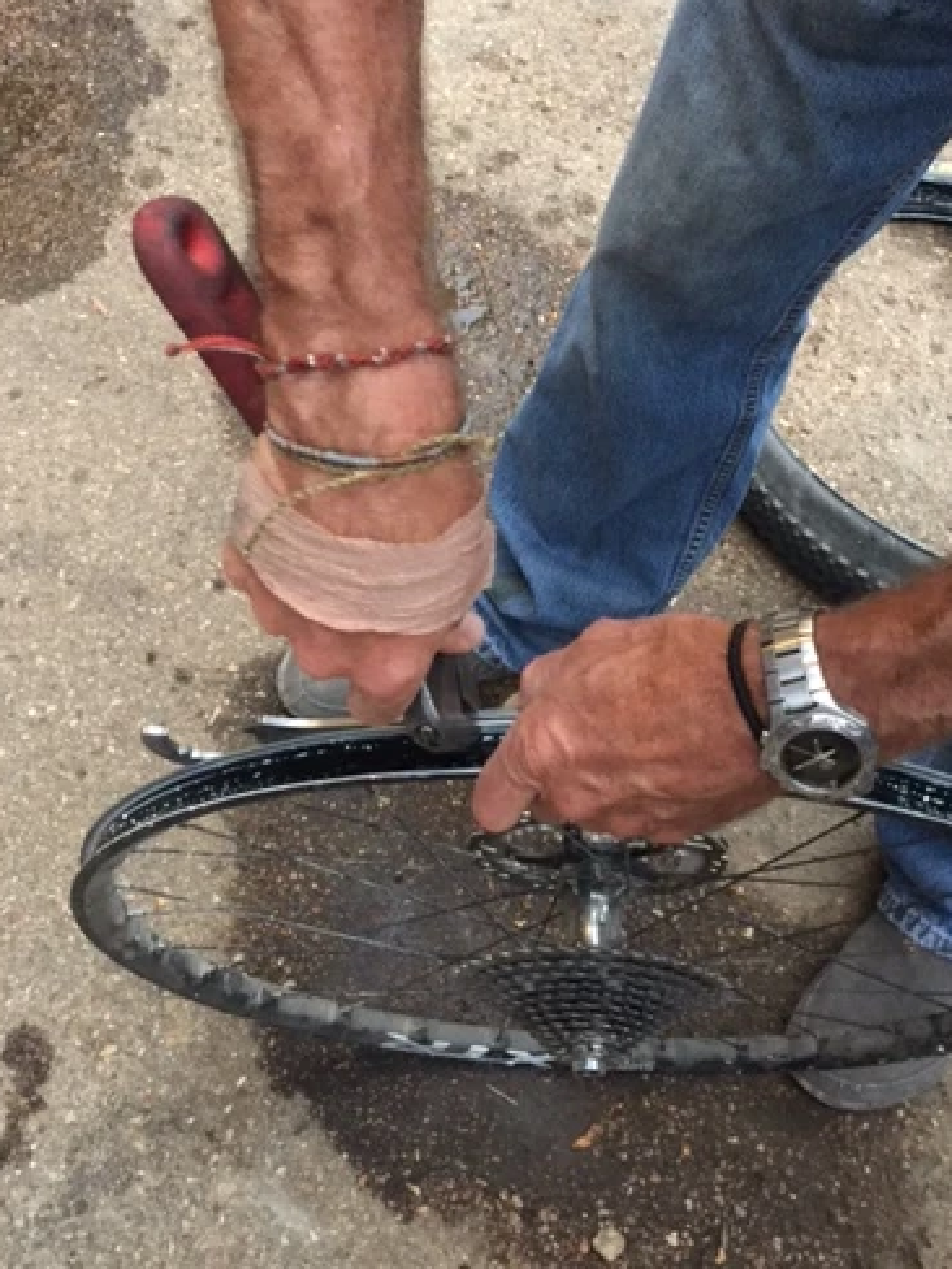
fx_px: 1393
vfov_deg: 48.7
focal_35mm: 38
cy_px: 520
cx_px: 549
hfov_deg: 37.6
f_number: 2.2
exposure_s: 1/4
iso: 100
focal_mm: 4.15
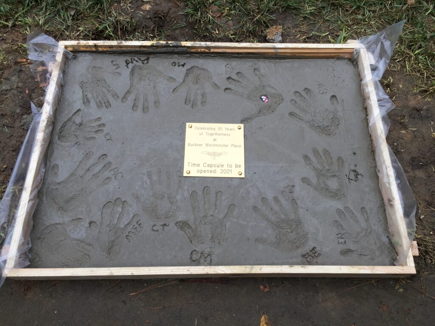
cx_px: 218
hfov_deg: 61.7
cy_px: 163
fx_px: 364
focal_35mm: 29
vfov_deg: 48.2
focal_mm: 4.15
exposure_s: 1/120
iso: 32
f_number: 2.2
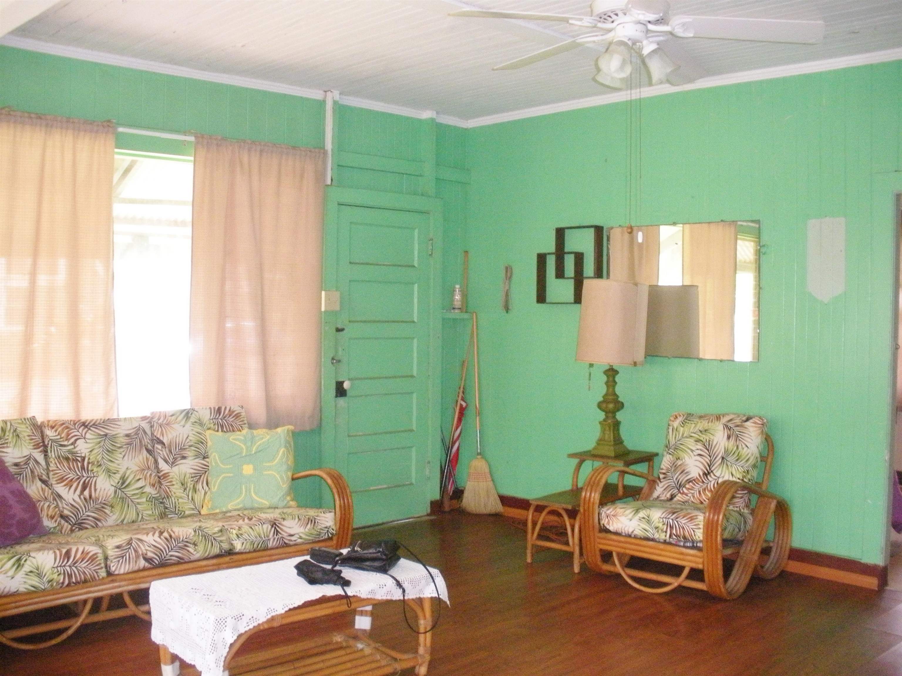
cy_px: 338
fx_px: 938
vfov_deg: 39.7
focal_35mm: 36
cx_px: 451
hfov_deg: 51.4
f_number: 3.5
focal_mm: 6.3
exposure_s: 1/30
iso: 470
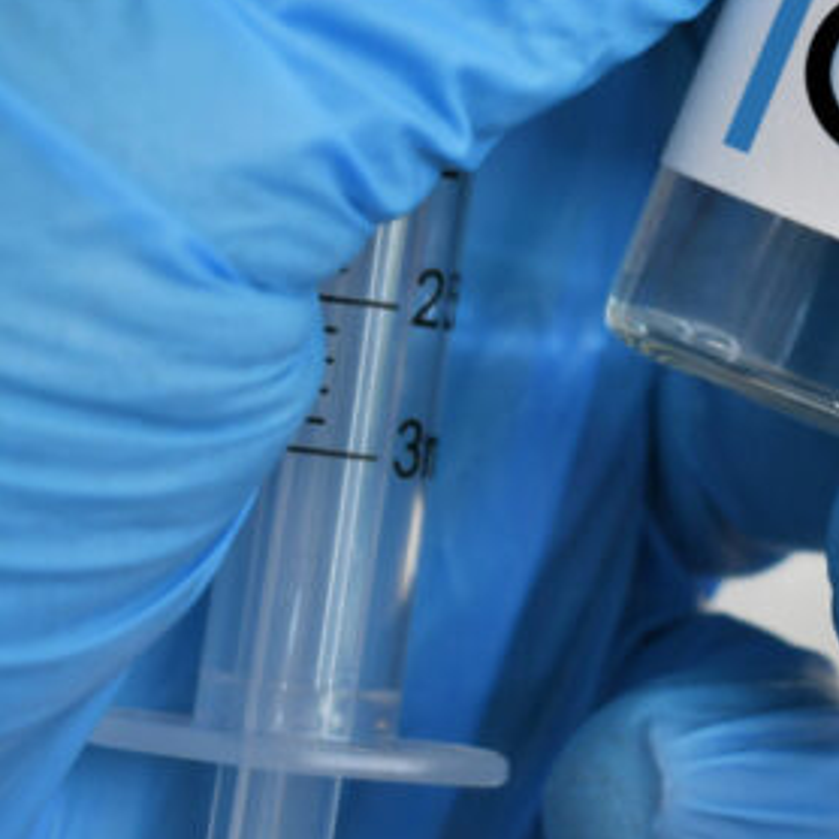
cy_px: 18
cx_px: 1397
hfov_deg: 9.0
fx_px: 5155
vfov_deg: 9.2
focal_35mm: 188
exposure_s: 1/80
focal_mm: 40
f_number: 7.1
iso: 200
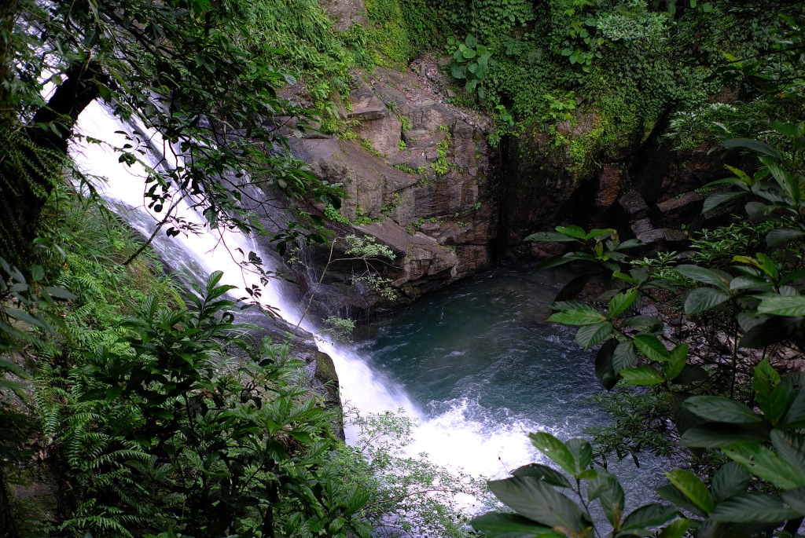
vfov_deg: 37.0
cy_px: 269
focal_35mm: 36
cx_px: 402
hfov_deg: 53.1
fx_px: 806
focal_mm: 24
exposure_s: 1/50
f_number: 2.8
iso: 100
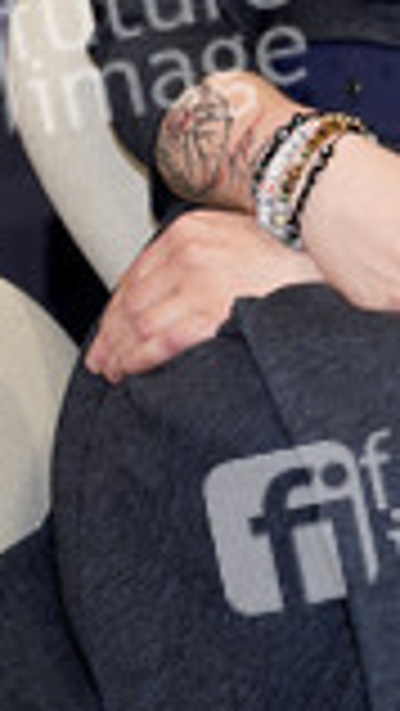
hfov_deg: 6.7
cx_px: 566
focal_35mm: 180
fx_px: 3390
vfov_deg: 11.7
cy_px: -166
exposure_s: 1/160
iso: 2000
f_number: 5.6
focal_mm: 68
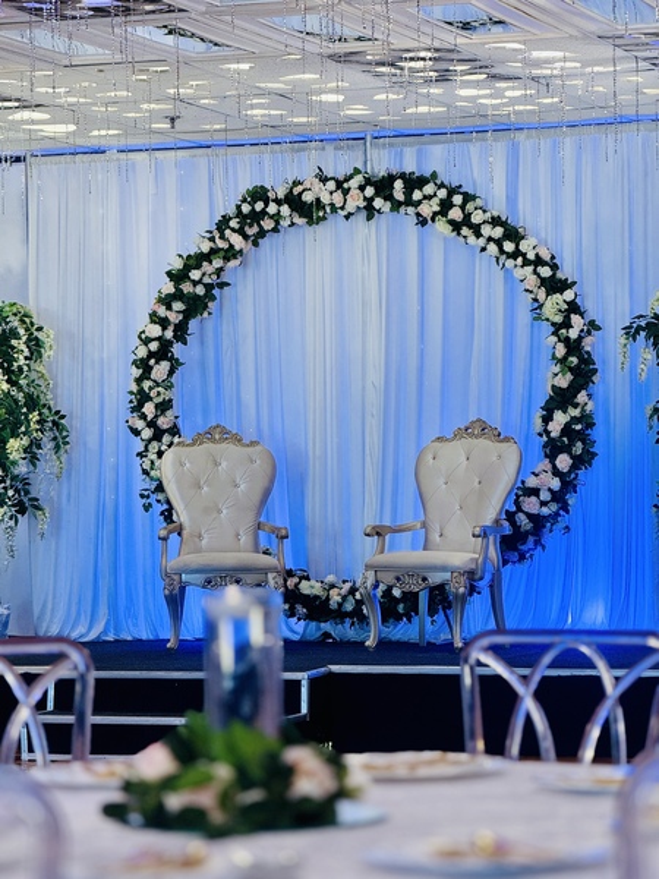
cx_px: 330
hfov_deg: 12.3
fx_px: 3046
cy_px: 440
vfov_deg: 16.4
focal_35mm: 120
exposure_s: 1/125
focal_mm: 15.66
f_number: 2.8
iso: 160
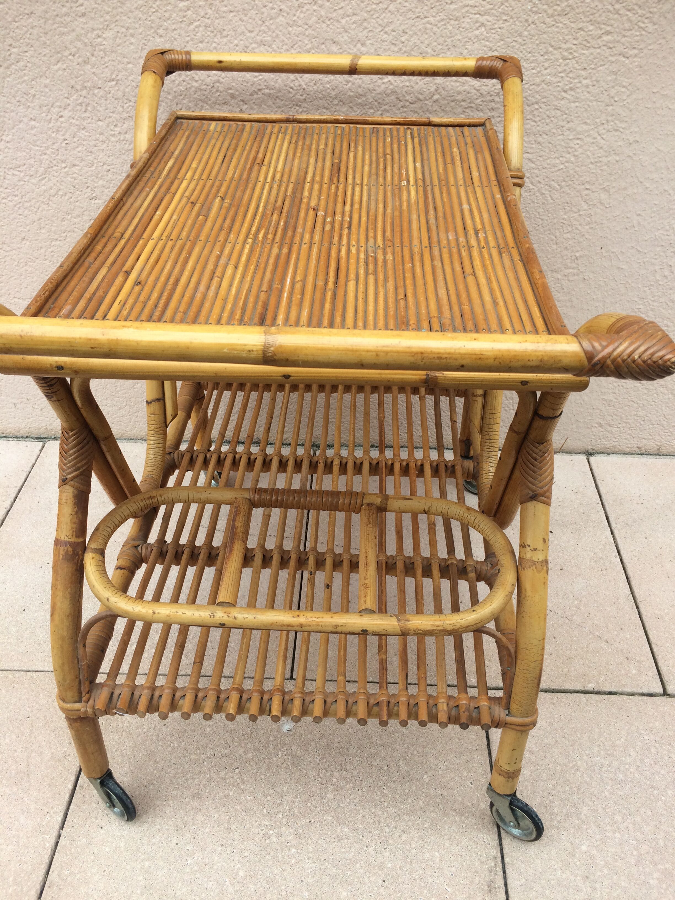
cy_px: 450
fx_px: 754
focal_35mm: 29
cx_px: 338
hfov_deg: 48.2
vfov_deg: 61.7
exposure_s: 1/228
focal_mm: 4.15
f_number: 2.2
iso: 32
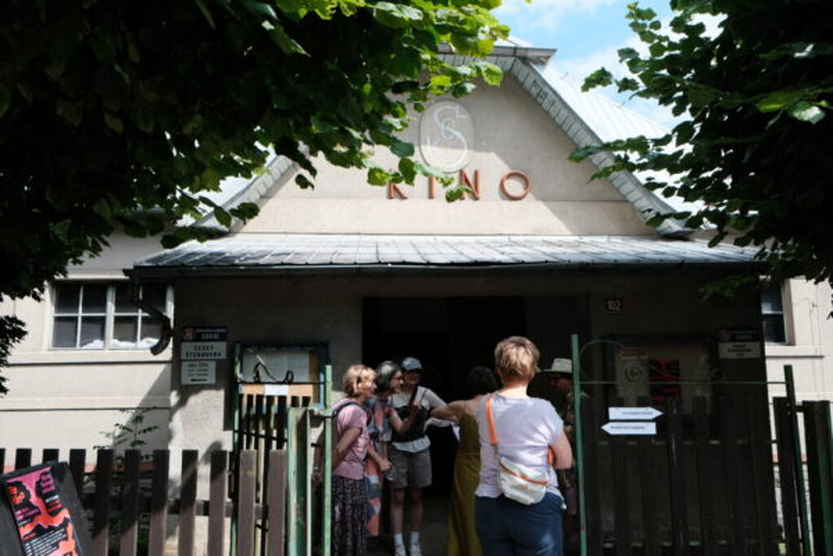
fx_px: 625
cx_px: 416
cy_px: 278
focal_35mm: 27
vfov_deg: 47.9
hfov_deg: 67.4
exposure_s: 1/340
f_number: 5.6
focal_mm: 18
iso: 320
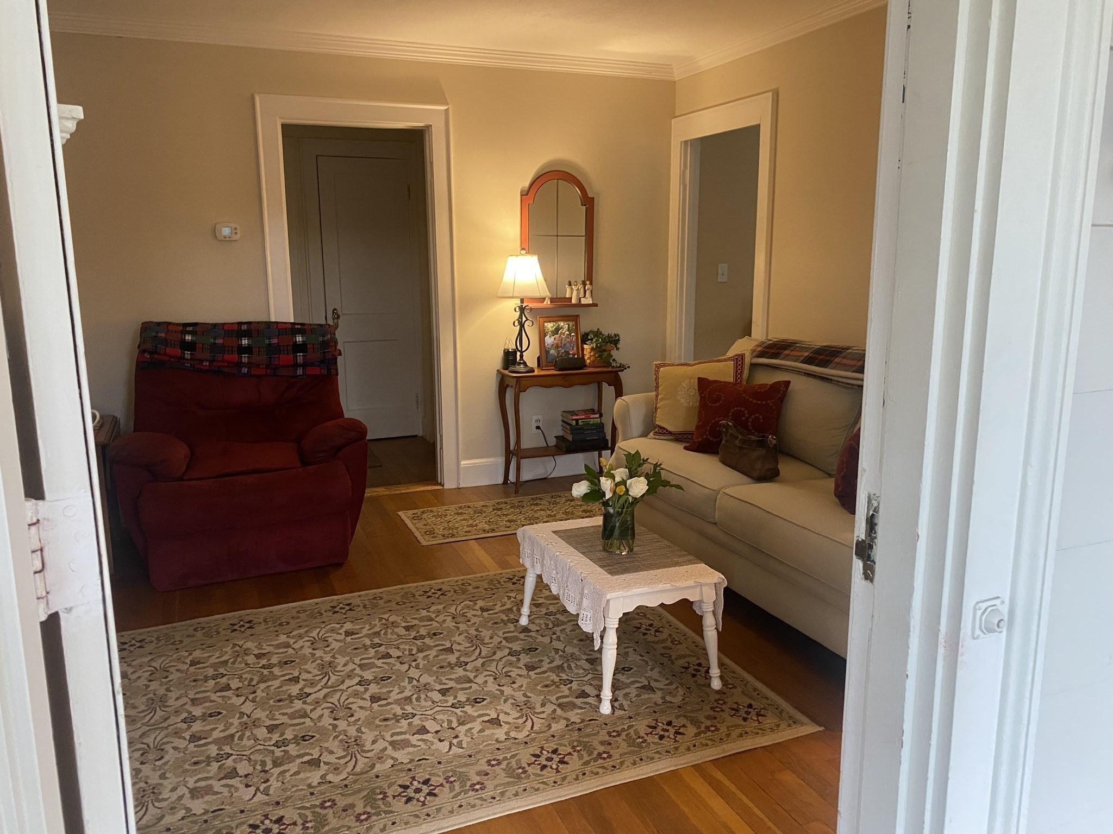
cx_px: 556
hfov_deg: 67.3
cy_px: 417
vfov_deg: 53.1
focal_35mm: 26
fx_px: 836
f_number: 1.8
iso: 320
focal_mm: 4.25
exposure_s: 1/60
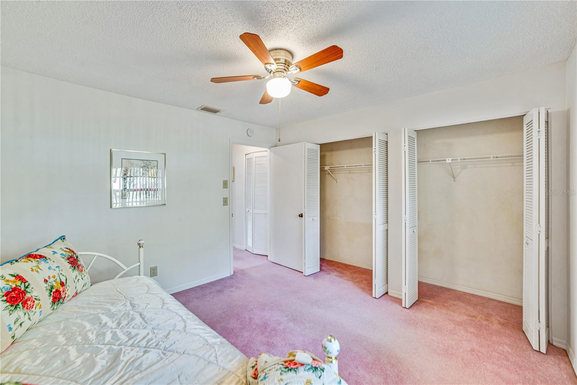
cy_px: 192
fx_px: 224
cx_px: 288
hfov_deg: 104.2
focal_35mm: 14
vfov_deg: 81.2
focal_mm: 14
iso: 160
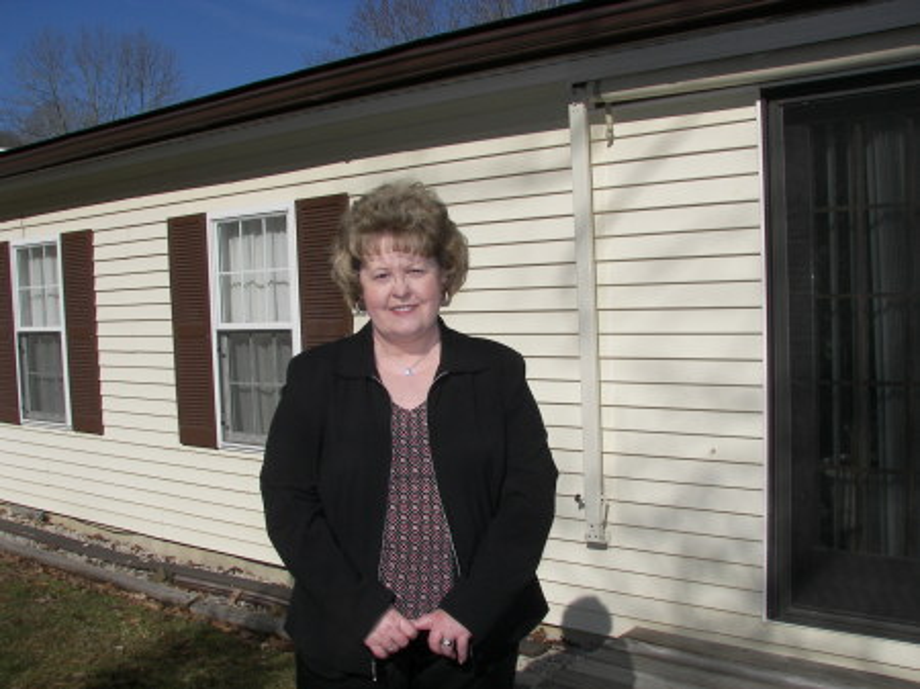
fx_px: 956
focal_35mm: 36
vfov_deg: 39.6
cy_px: 344
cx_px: 460
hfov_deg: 51.4
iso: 50
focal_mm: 6
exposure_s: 1/800
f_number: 5.6
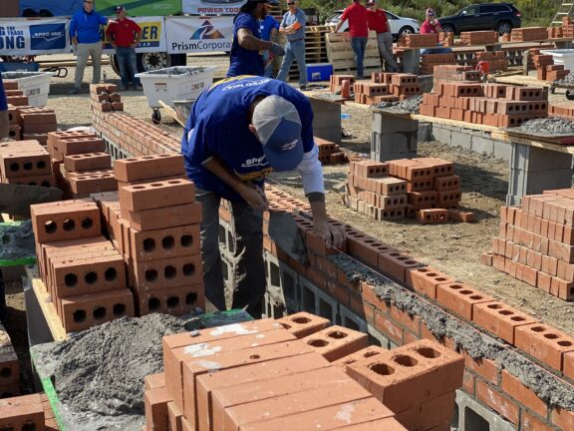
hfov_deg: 36.8
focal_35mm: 52
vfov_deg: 28.0
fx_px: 862
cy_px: 216
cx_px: 287
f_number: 2
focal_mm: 6
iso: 20
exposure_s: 1/978
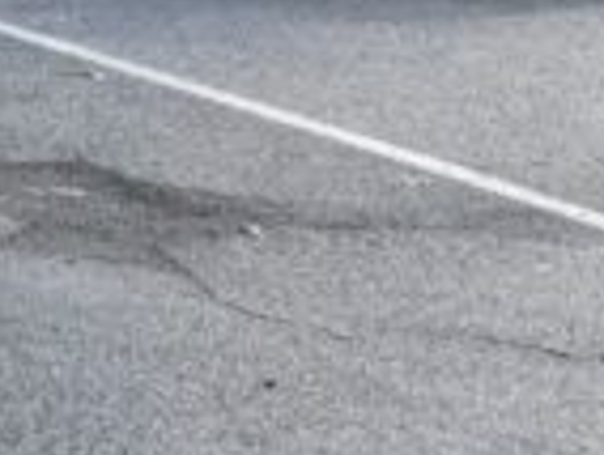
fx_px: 2657
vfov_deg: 9.6
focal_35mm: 152
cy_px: -132
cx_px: -966
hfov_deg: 10.6
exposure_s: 1/450
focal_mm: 4.38
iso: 70
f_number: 1.73
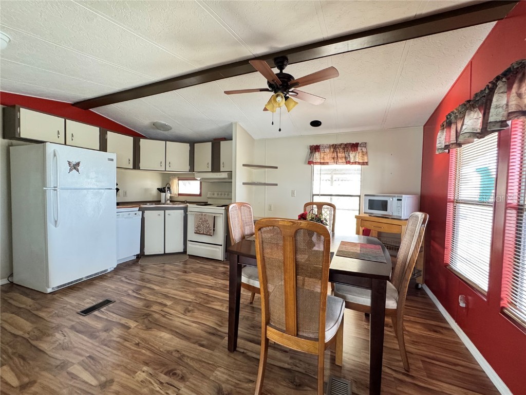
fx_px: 213
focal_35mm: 14
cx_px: 263
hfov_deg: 102.1
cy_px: 198
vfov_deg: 85.7
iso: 500
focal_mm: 2.22
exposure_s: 1/60
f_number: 2.2
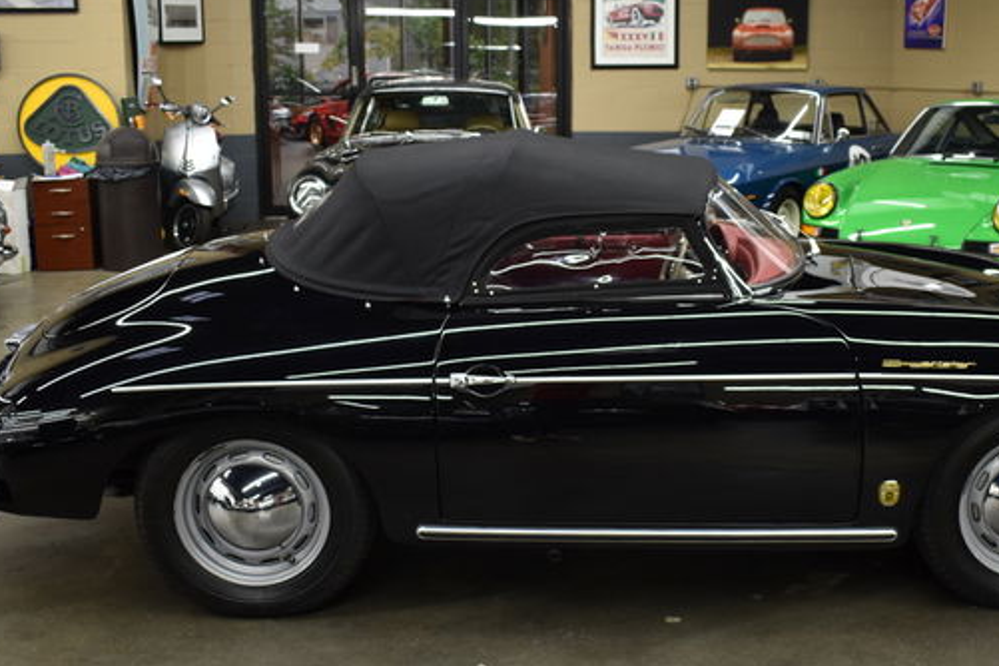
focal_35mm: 46
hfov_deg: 42.5
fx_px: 1276
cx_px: 610
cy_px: 335
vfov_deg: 29.2
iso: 400
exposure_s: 1/30
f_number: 3.5
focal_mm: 20
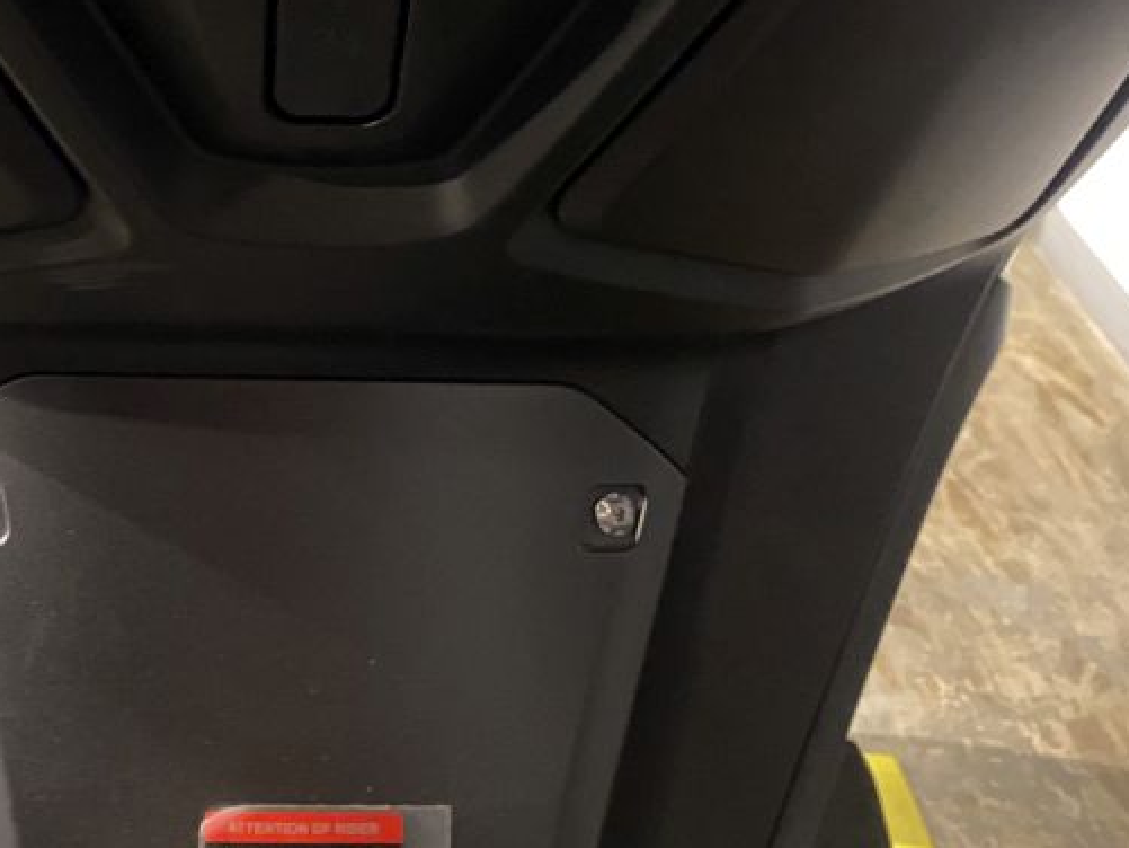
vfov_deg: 25.2
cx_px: 354
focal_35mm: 55
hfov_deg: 34.5
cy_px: -19
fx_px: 1794
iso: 800
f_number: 1.8
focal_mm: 4.25
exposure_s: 1/25
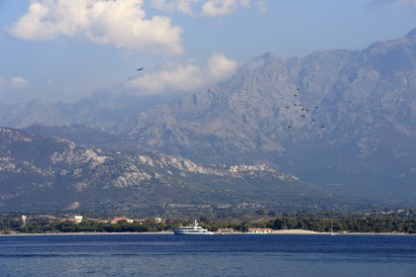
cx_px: 208
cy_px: 138
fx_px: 1791
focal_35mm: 155
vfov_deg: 8.9
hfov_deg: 13.2
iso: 200
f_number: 14
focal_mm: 155
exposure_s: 1/200
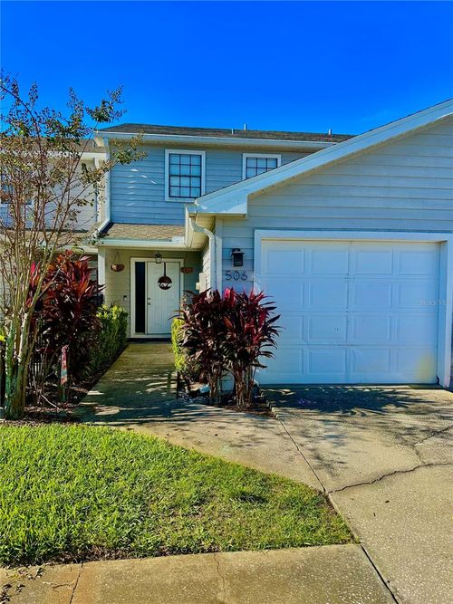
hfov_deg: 56.8
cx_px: 226
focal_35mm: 24
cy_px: 302
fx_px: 419
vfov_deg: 71.6
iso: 80
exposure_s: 1/2732
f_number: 1.78
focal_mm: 6.86
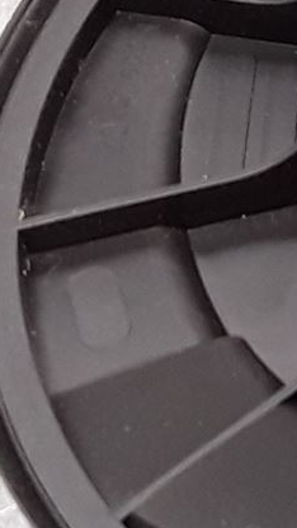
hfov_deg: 7.5
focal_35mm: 150
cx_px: 717
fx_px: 2100
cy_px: 143
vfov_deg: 14.3
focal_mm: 2.91
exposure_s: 1/50
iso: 80
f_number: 1.9
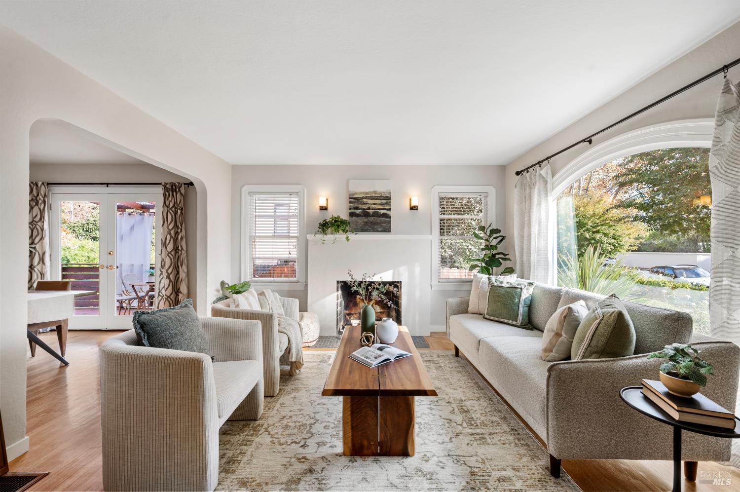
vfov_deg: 81.1
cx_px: 370
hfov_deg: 104.3
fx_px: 287
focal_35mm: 14
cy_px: 246
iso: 250
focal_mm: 14
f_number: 9
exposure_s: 1/5
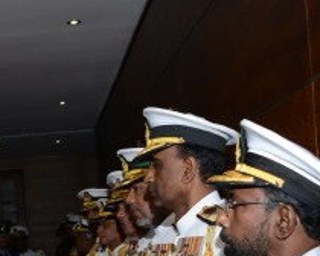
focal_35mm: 75
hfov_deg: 25.0
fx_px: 710
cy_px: 285
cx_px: 64
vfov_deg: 19.5
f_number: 7.1
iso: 400
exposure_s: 1/125
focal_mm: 28
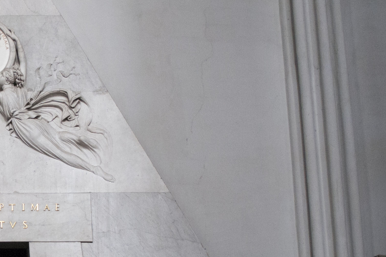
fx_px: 890
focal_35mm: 83
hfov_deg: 23.3
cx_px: -16
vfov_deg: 16.4
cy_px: 188
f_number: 4
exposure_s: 1/30
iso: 500
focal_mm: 22
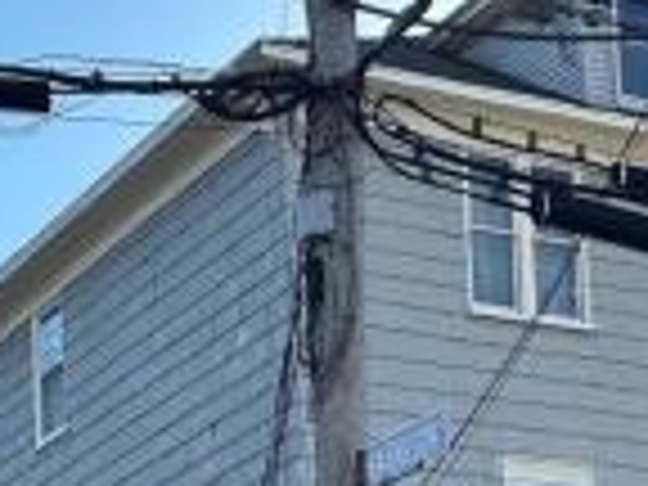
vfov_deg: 10.9
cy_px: 621
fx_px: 2490
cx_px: 472
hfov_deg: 14.8
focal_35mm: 133
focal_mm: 6.86
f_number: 1.78
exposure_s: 1/1565
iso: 64
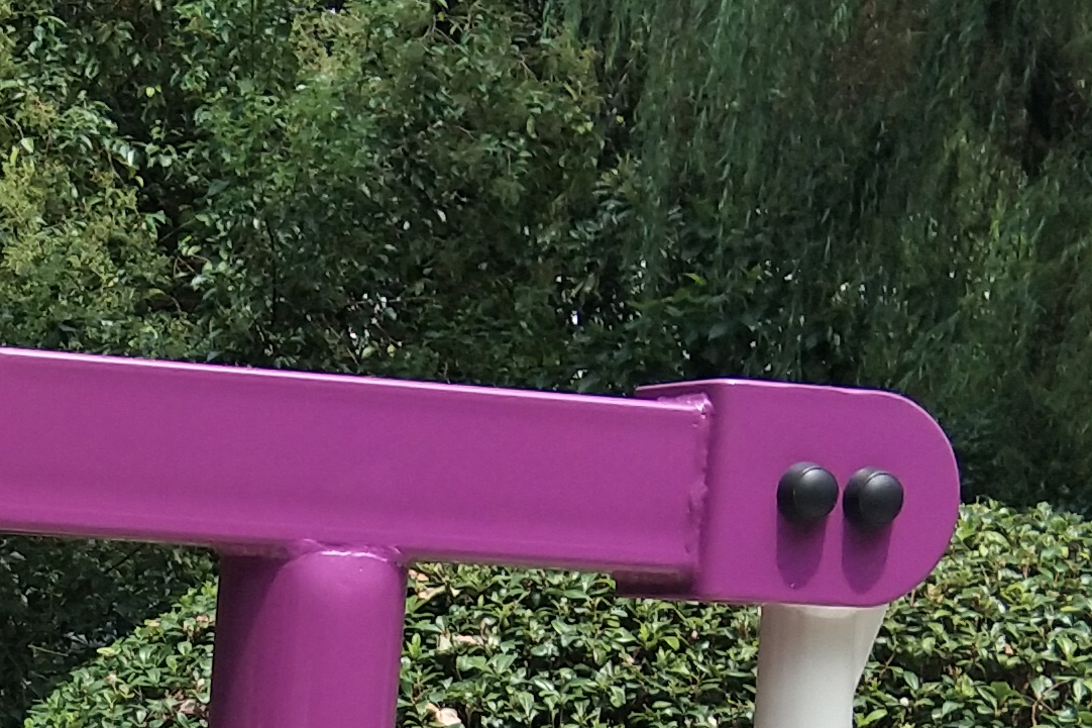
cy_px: 1248
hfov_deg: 16.3
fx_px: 3761
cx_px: 60
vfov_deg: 10.5
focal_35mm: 124
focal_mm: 3.69
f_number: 2.2
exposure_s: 1/365
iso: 50
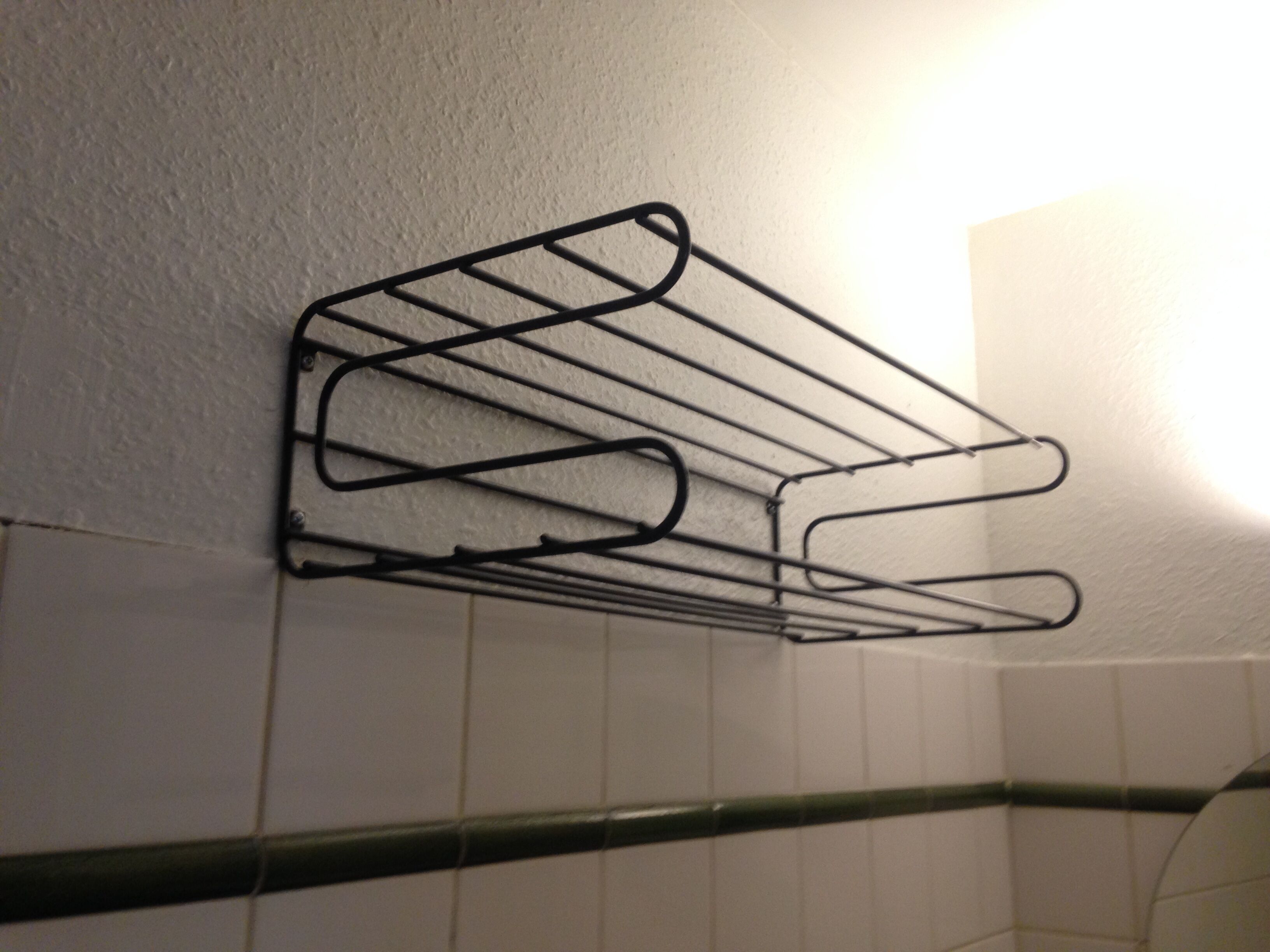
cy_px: 476
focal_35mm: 33
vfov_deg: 42.9
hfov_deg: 55.4
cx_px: 635
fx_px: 1211
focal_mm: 4.12
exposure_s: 1/20
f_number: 2.4
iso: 125
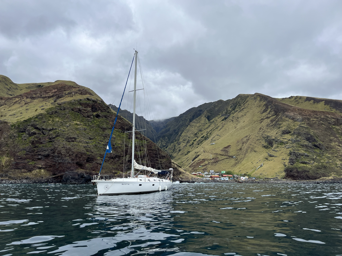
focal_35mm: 26
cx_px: 171
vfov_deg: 53.1
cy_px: 128
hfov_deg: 67.3
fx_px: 257
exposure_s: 1/3135
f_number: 1.6
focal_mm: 5.1
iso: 50
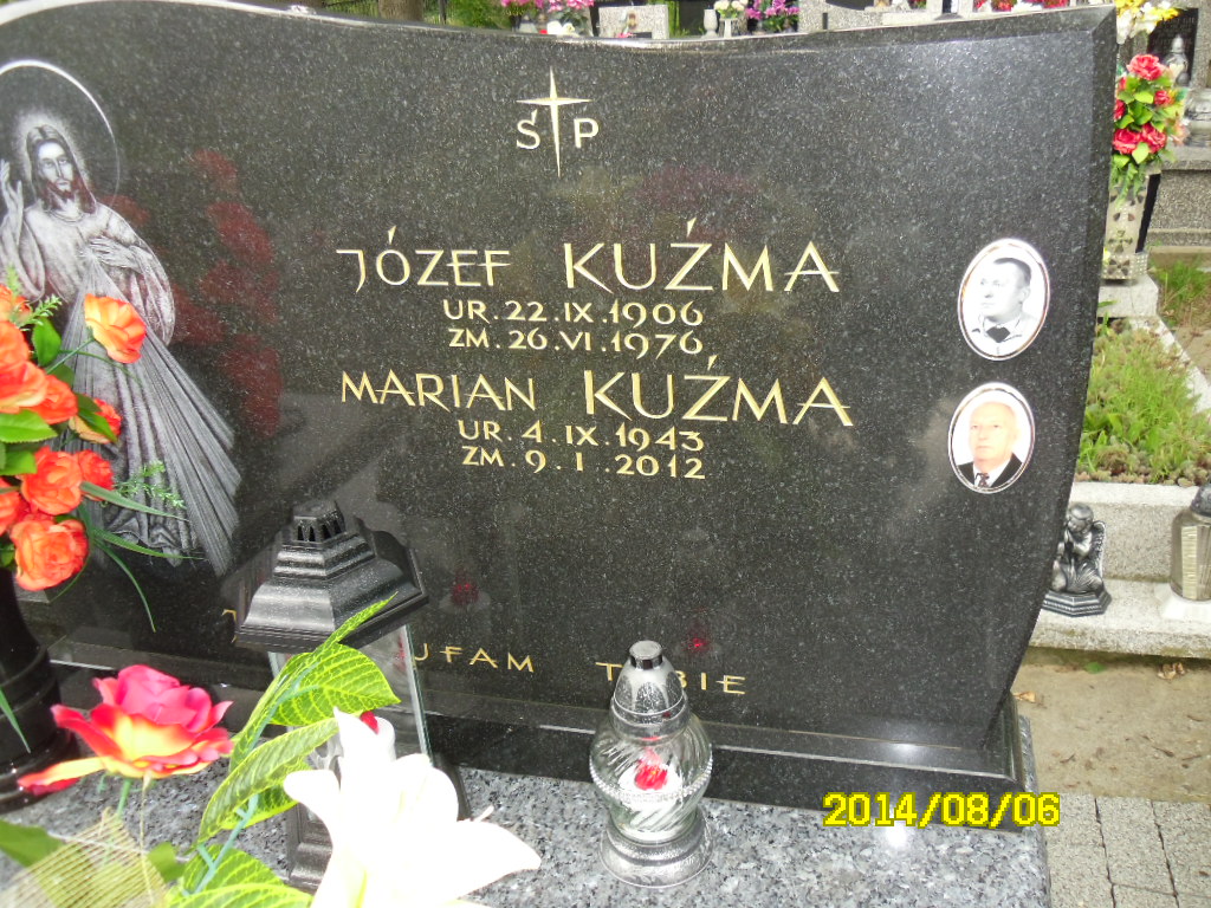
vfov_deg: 45.4
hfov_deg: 58.4
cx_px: 606
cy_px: 454
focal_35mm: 31
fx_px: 1084
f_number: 3.3
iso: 80
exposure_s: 1/45
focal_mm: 5.6
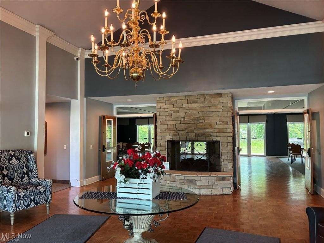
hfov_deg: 67.3
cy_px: 122
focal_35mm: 26
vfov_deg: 53.1
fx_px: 243
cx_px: 162
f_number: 1.6
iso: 200
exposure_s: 1/60
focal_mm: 5.96
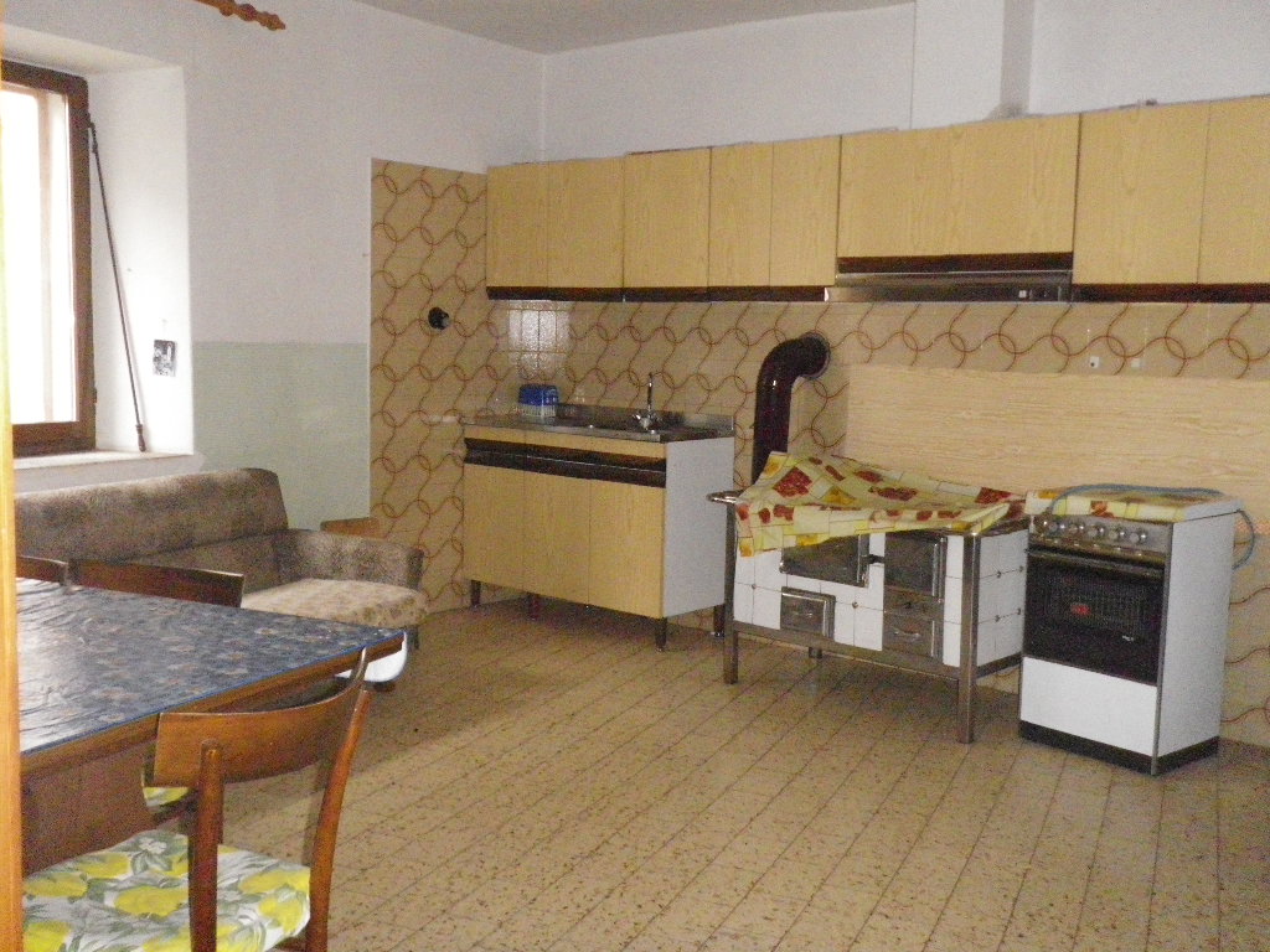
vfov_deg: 40.7
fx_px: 1284
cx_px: 635
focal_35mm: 35
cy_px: 476
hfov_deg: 52.6
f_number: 3.8
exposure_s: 1/60
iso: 800
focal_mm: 6.2
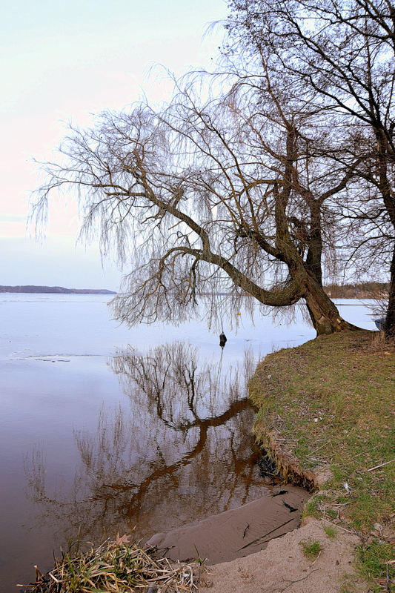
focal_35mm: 21
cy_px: 296
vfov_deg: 81.2
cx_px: 198
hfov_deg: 59.5
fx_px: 346
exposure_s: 1/100
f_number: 5
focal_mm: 14
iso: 125
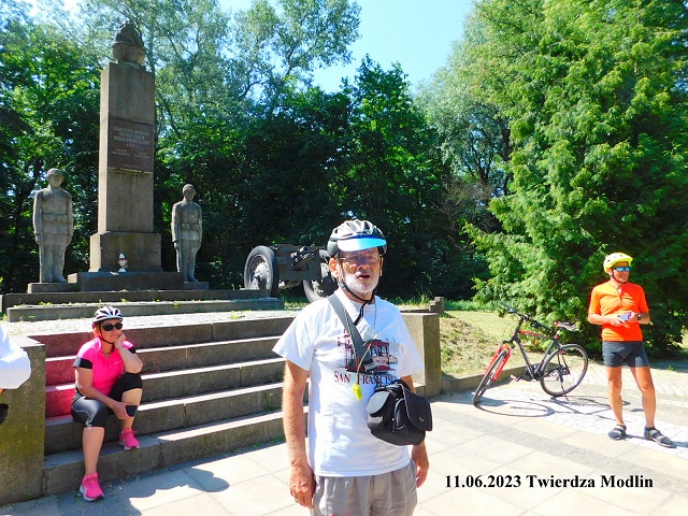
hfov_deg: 73.9
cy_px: 258
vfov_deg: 58.9
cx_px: 344
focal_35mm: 23
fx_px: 457
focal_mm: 4
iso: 125
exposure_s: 1/640
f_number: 3
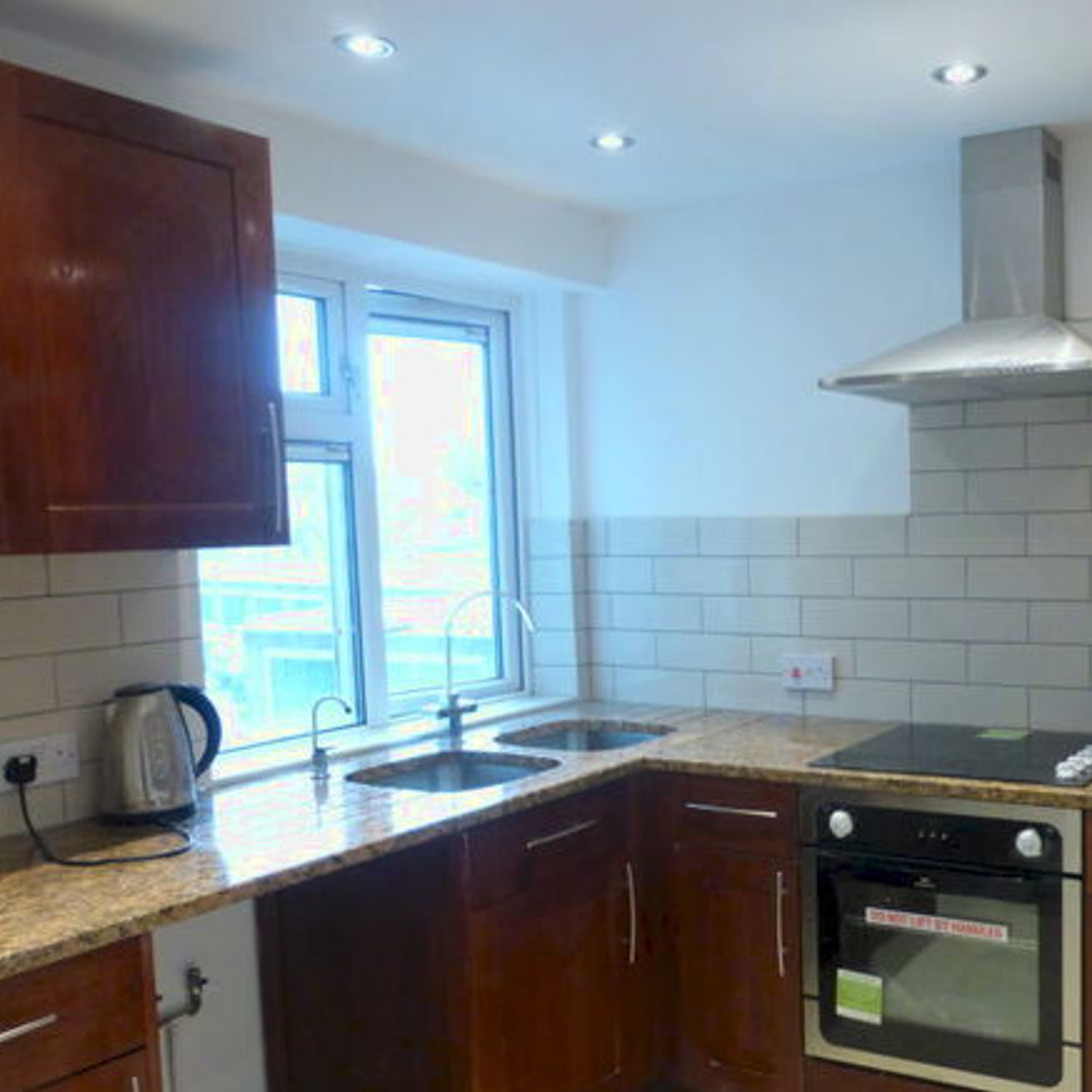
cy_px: 613
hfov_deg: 47.0
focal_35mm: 34
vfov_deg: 48.3
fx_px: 1213
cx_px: 797
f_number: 3.3
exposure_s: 1/40
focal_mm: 4.3
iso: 400
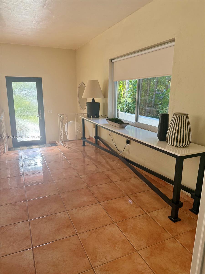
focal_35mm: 24
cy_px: 137
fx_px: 190
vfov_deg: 71.6
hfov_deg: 56.8
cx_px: 102
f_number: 1.78
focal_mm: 6.76
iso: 200
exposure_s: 1/230
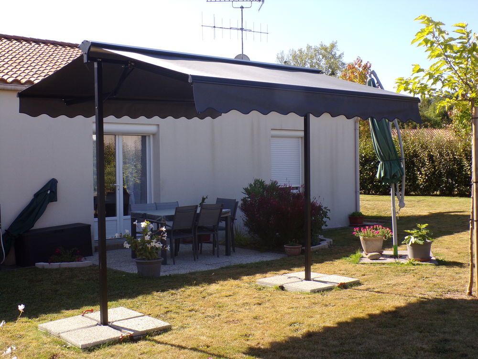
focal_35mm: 42
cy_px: 180
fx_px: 580
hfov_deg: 44.8
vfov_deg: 34.3
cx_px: 239
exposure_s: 1/220
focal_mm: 7.6
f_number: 4.9
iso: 80
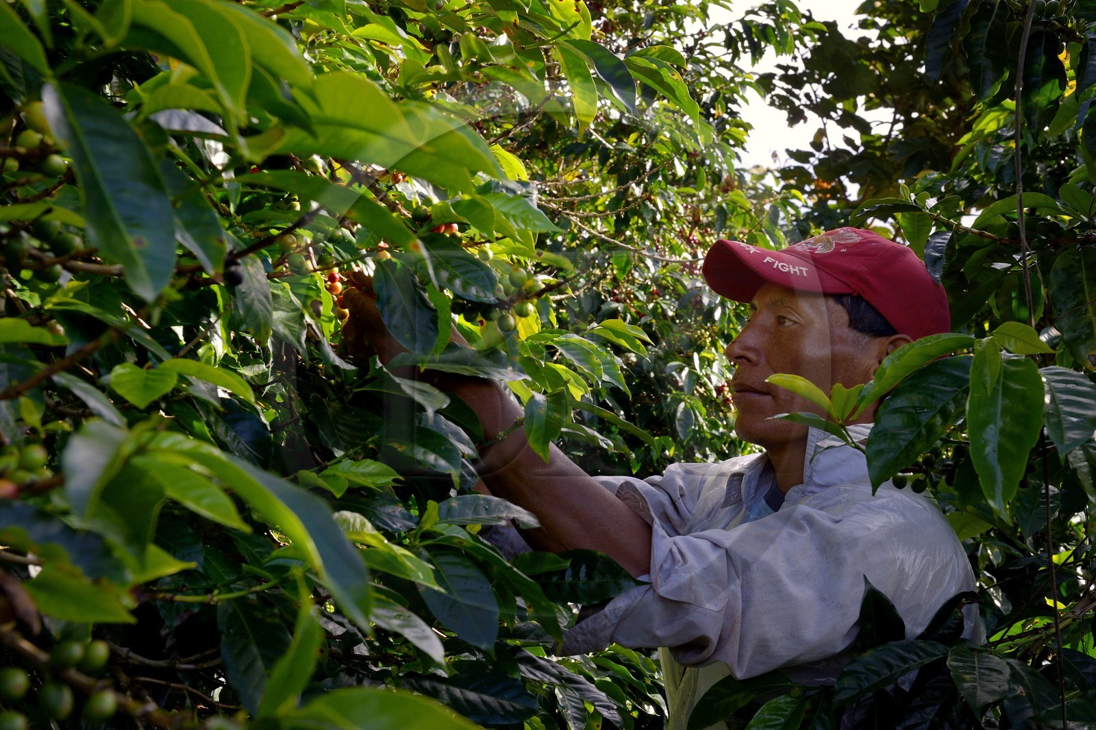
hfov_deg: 43.6
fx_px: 1370
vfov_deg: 29.9
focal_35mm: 45
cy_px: 365
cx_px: 548
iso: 800
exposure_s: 1/125
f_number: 13
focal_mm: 45
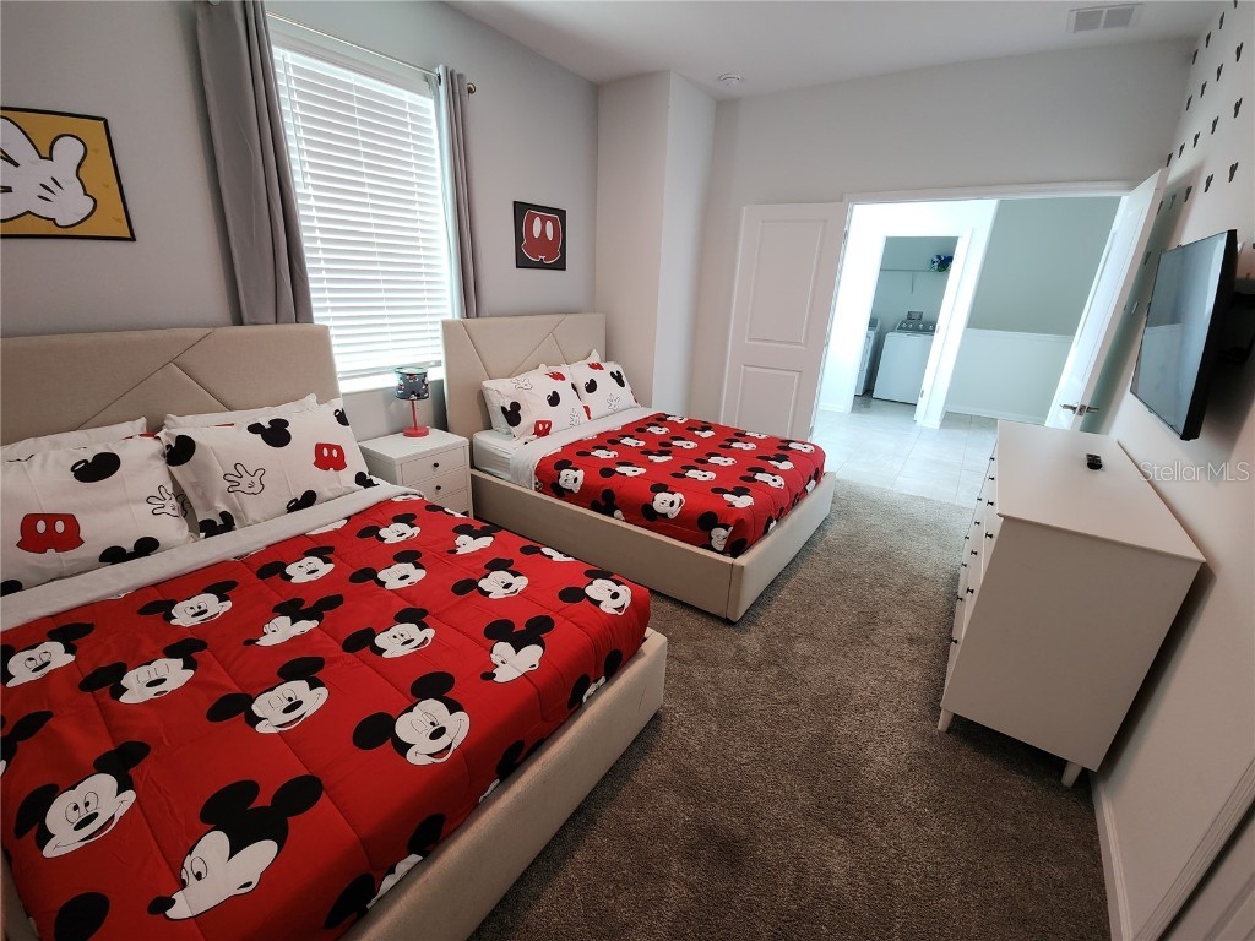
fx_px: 471
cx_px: 628
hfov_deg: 106.2
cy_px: 470
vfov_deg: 89.9
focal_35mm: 13
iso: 200
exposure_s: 1/60
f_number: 2.2
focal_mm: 2.2
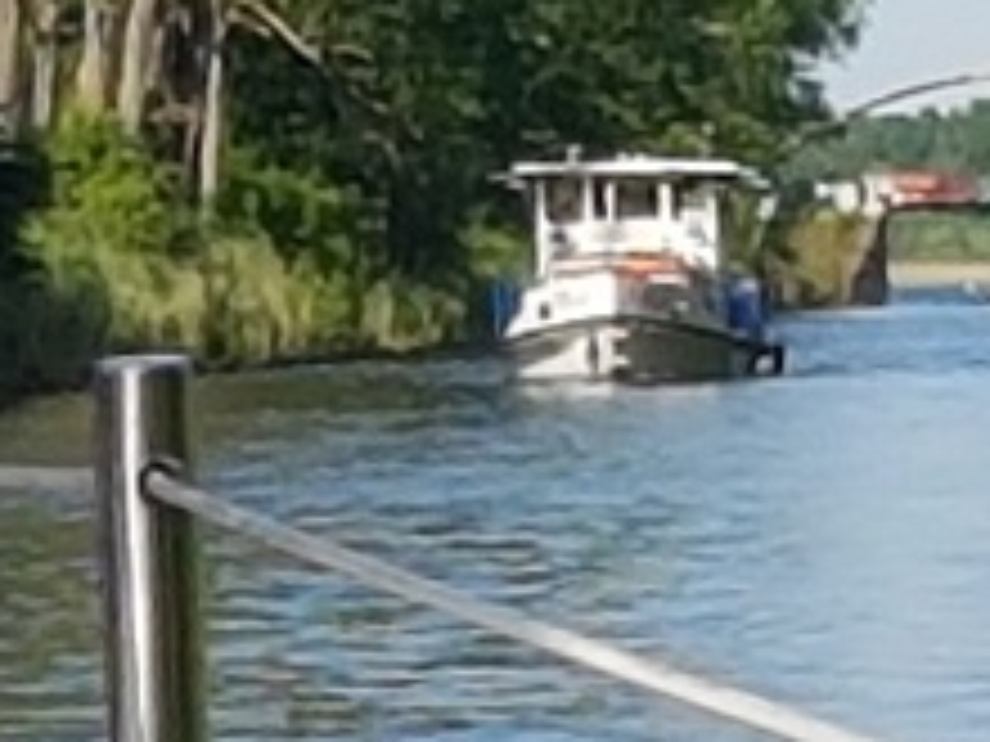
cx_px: 250
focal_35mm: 118
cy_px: 587
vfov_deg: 12.5
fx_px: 3375
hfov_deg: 16.6
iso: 50
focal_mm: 4.2
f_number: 1.7
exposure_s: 1/1724
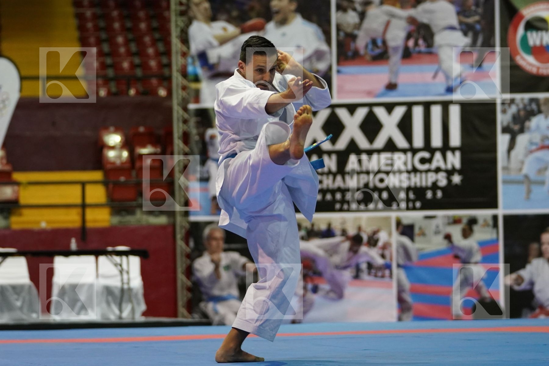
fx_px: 2196
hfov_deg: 14.3
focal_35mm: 144
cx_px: 274
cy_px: 183
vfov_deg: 9.5
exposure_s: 1/320
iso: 3200
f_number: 2.8
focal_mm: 96
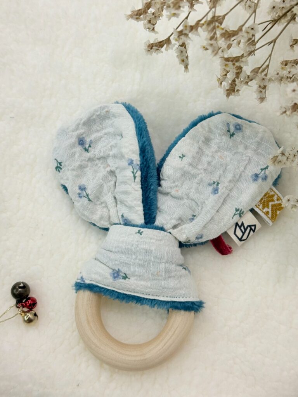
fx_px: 551
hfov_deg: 30.3
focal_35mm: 48
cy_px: 198
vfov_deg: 39.7
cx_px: 149
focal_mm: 6.76
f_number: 1.78
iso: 125
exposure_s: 1/60
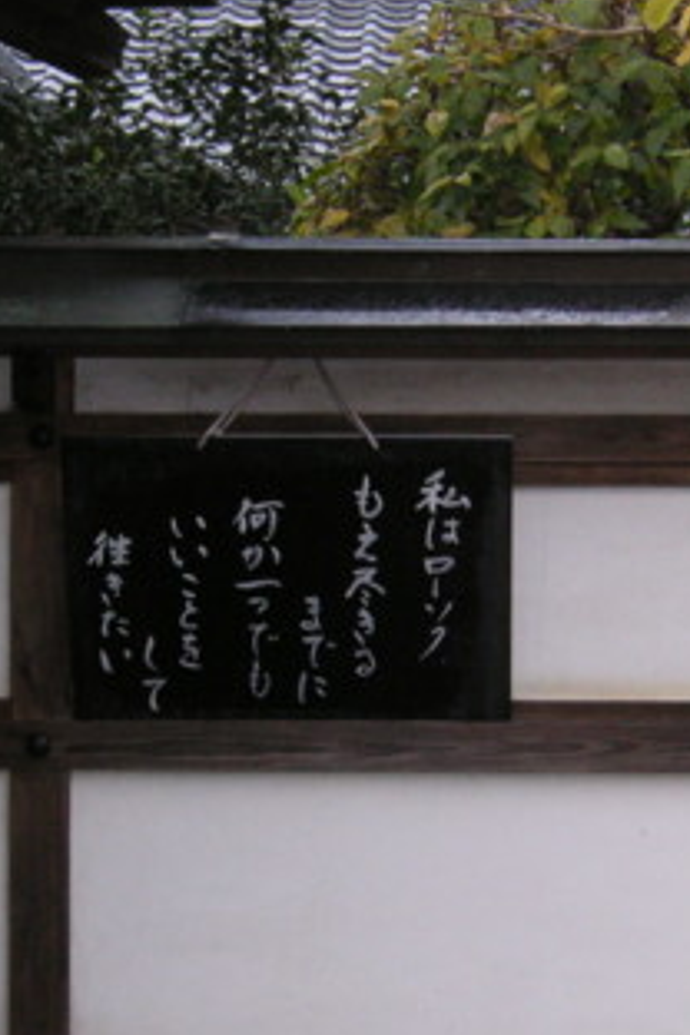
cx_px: 474
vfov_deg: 17.9
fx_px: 3277
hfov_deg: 12.0
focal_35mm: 114
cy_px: 537
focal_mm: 12.6
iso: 160
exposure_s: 1/90
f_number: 4.4
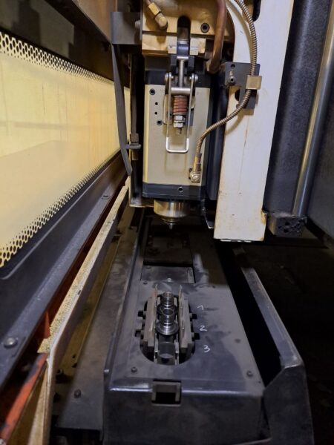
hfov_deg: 54.9
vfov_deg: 69.4
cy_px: 222
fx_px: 322
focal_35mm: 25
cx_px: 167
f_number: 1.8
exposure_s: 1/25
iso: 500
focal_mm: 4.65
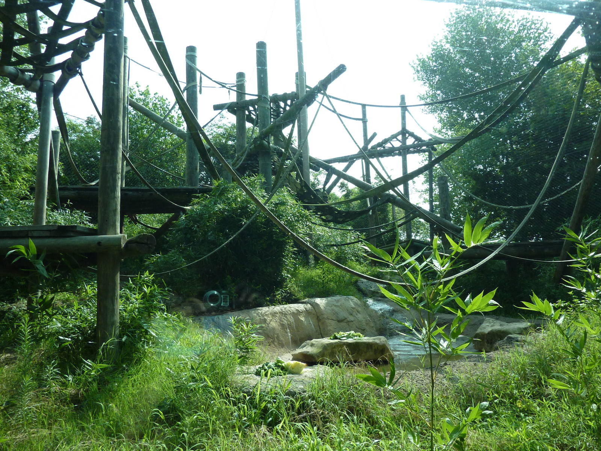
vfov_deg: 54.9
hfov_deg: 69.4
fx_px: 434
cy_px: 226
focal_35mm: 25
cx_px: 300
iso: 160
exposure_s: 1/500
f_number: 3.3
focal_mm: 4.1
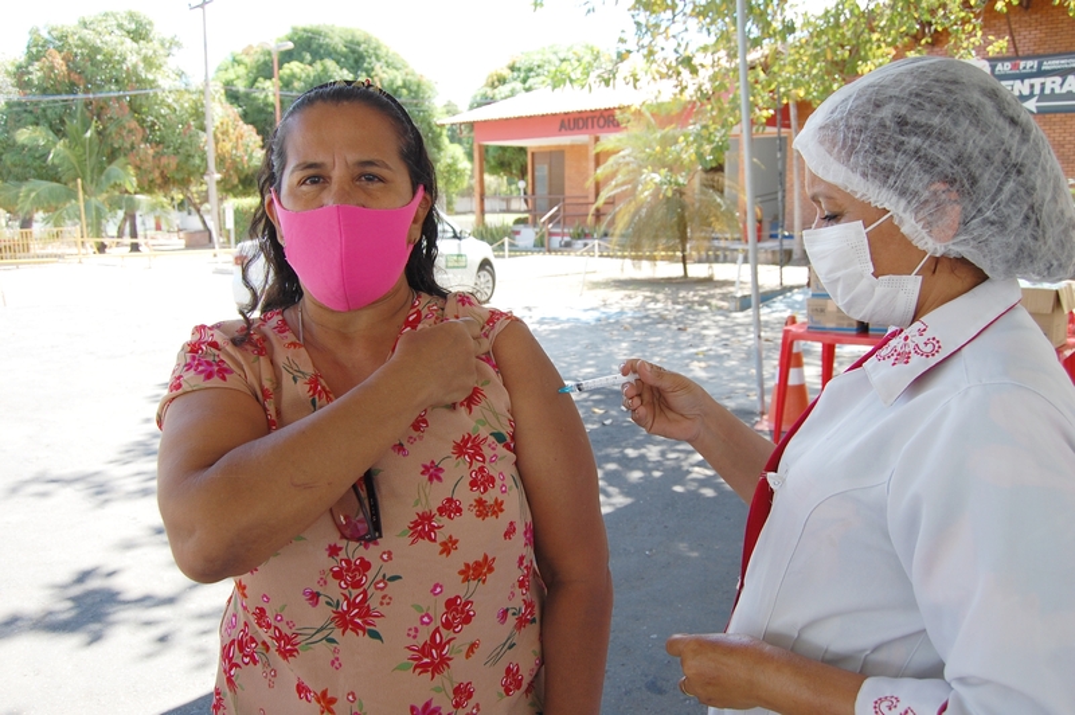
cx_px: 538
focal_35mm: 27
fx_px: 806
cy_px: 358
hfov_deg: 67.4
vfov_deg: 47.9
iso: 200
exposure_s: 1/160
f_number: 6.3
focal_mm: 18
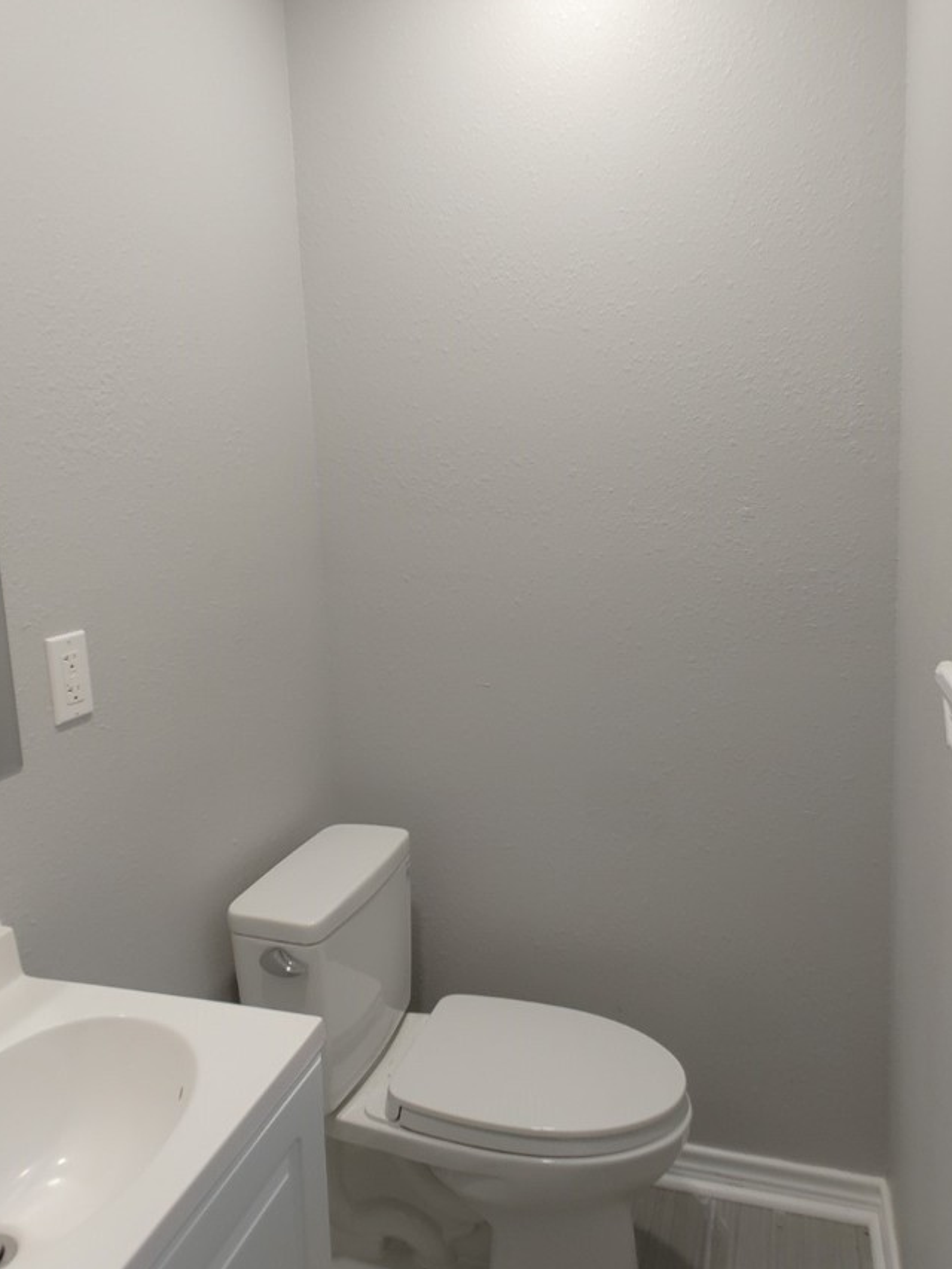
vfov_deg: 65.3
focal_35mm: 27
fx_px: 990
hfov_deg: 51.4
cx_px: 460
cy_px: 607
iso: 50
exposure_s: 1/40
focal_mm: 1.78
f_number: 1.9
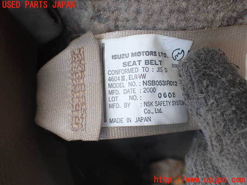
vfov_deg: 46.8
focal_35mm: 30
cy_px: 92
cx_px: 124
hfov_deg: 60.0
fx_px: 214
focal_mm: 5.4
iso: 160
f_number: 2.3
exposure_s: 1/125
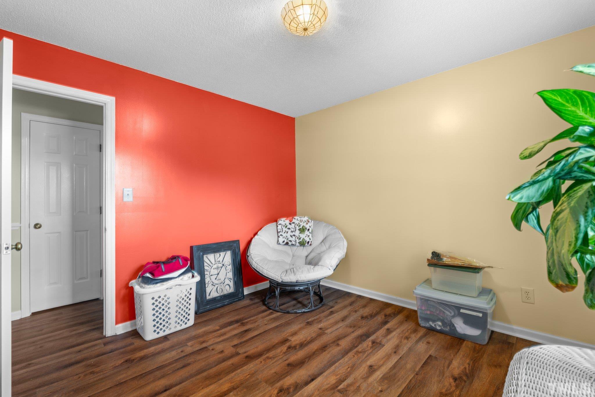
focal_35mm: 16
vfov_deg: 72.1
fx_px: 273
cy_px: 198
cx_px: 298
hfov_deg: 95.0
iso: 320
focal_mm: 16.5
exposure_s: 5
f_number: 8
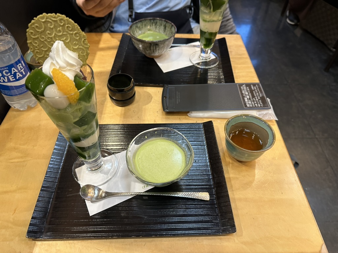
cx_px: 169
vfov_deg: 56.8
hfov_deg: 71.6
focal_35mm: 24
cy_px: 126
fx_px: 234
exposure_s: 1/60
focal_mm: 6.86
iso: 250
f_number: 1.78
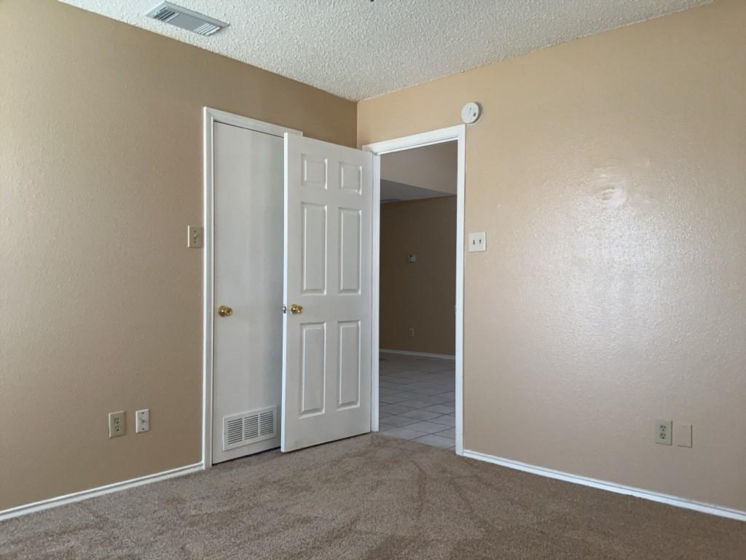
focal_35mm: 27
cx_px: 373
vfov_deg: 51.4
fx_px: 582
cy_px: 280
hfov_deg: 65.3
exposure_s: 1/60
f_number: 1.8
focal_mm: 3
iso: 64
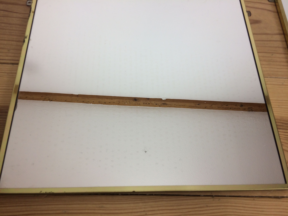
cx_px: 144
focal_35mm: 29
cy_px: 108
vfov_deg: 48.2
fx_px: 241
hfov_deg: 61.7
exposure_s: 1/50
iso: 40
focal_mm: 4.15
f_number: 2.2
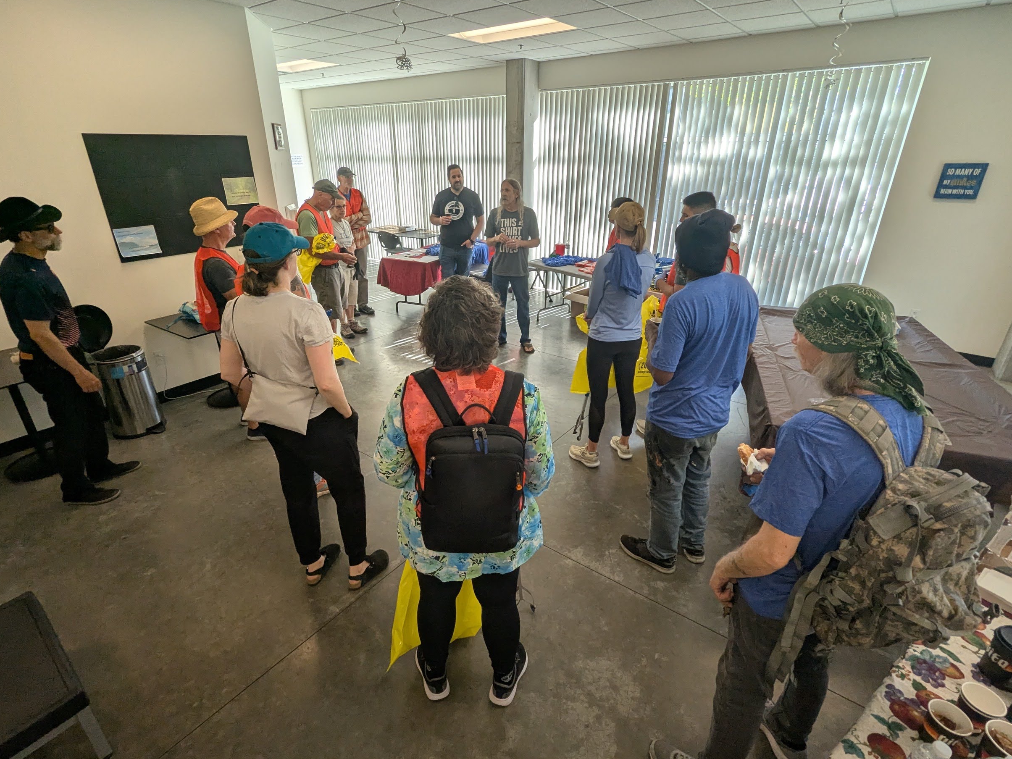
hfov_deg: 91.0
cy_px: 384
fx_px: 497
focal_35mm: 17
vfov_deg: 74.7
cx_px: 494
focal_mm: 2.35
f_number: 2.2
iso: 78
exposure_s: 1/169
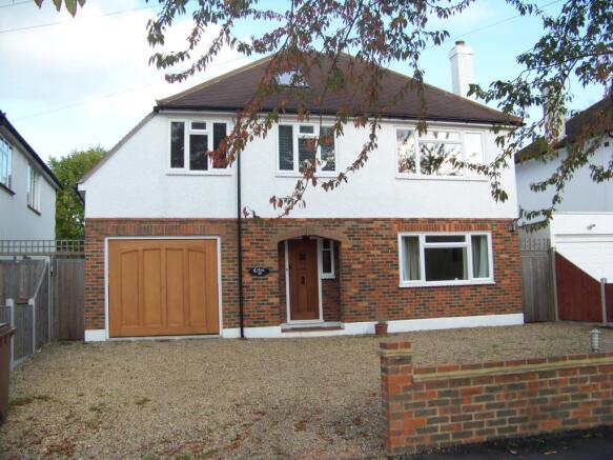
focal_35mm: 36
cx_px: 306
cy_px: 230
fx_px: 637
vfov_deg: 39.6
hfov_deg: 51.4
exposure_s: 1/320
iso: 68
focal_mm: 5.85
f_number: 2.8
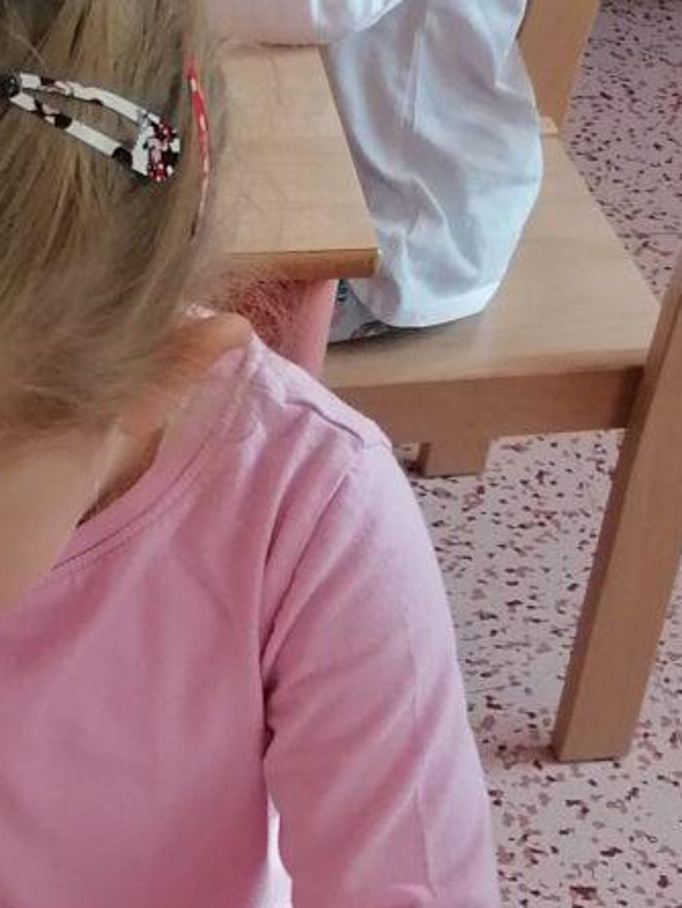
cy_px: 881
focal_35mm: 97
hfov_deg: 14.3
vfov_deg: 19.7
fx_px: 2547
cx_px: -341
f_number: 1.8
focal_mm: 4.75
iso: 160
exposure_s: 1/100
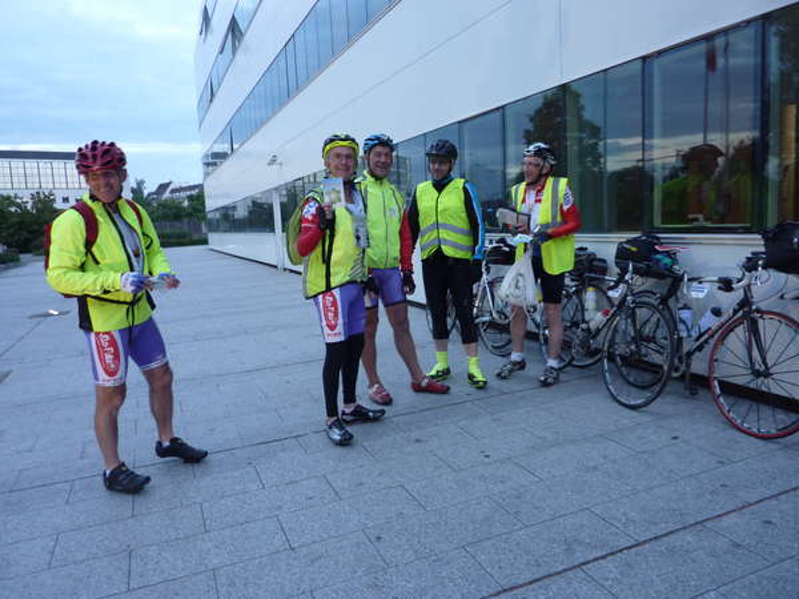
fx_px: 577
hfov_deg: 69.4
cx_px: 400
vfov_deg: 54.9
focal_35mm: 25
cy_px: 300
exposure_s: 1/30
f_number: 3.3
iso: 250
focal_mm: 4.1
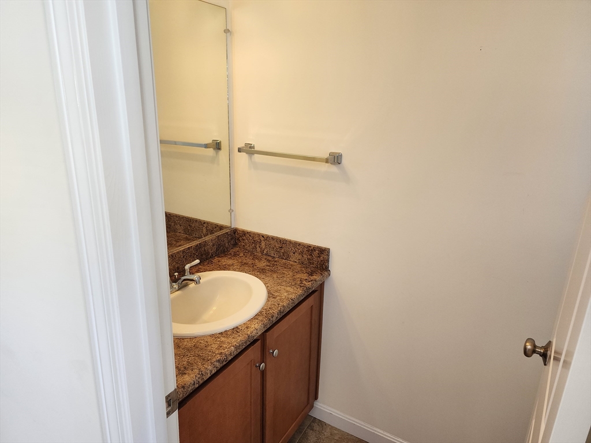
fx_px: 393
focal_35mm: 23
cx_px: 296
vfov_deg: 58.9
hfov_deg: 73.9
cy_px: 222
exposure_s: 1/120
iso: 160
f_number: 1.8
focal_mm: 6.4
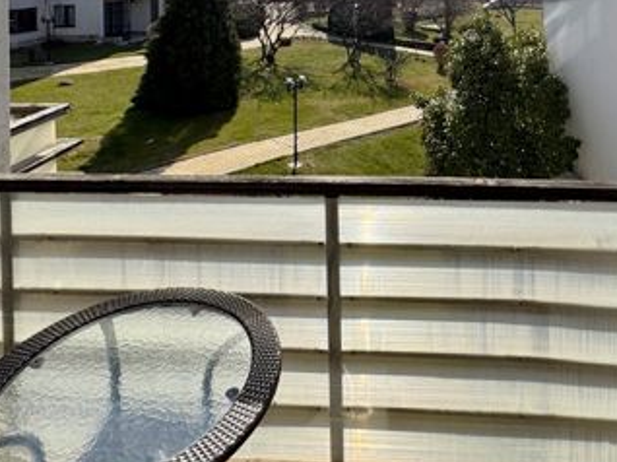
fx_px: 552
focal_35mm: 31
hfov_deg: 57.5
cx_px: 393
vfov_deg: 38.4
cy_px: -35
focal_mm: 2.22
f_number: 2.2
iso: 40
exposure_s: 1/4630
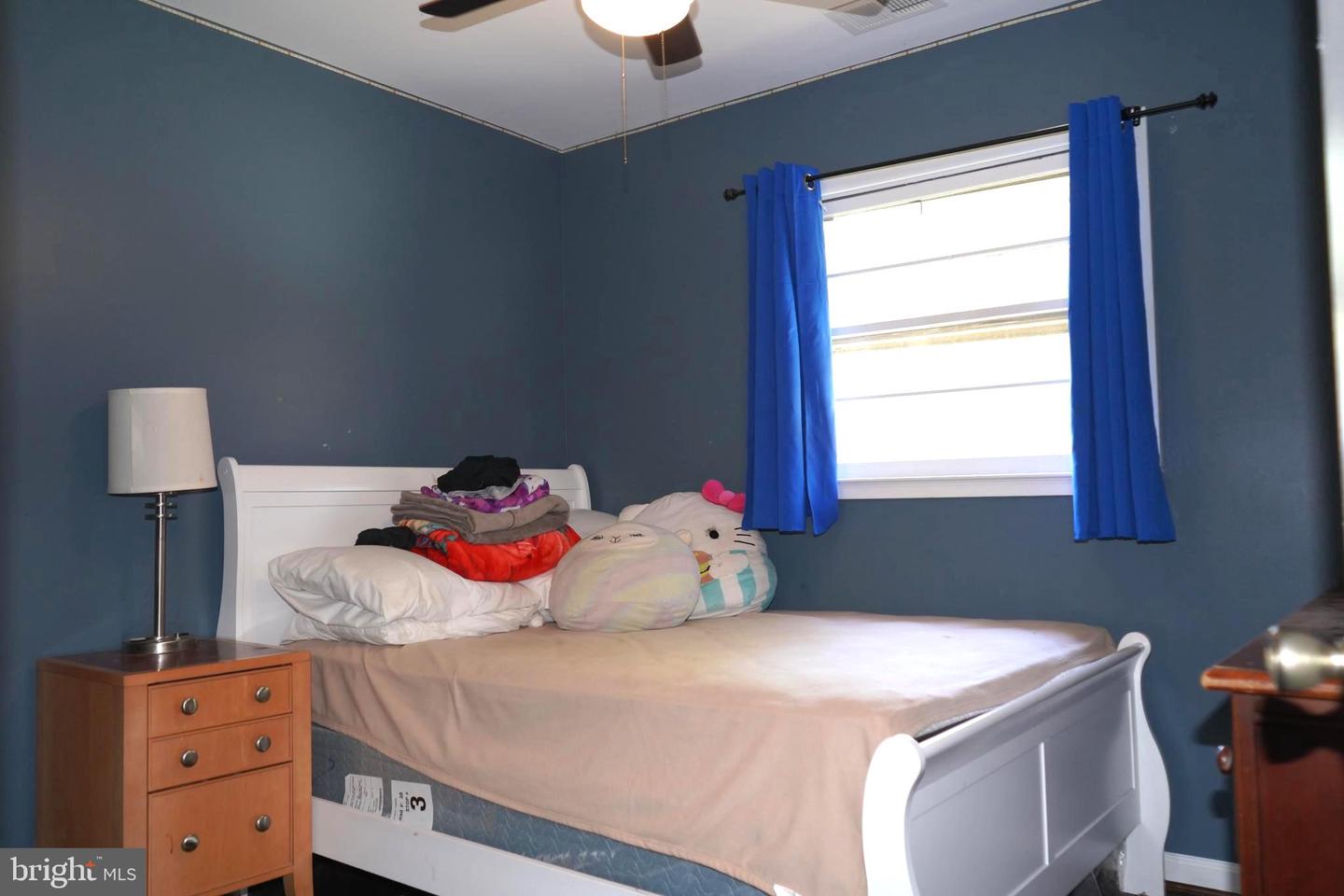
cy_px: 448
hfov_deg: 65.5
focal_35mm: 28
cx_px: 672
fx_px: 1045
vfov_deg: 46.4
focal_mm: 28
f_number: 4
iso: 1250
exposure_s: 1/160
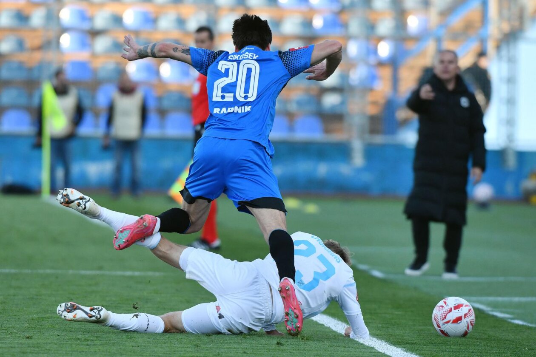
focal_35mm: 350
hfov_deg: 5.9
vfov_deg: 3.9
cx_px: 268
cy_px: 178
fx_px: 5211
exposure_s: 1/1600
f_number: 5
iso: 800
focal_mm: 350
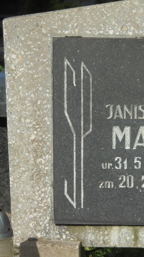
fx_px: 1549
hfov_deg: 5.3
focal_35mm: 228
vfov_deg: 9.5
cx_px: 143
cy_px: 128
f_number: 6.5
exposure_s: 1/500
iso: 100
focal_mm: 27.6
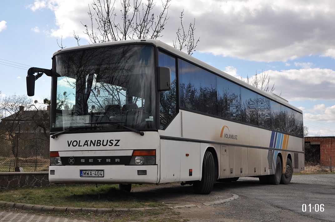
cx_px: 168
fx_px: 488
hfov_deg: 37.9
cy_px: 111
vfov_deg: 25.7
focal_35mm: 52
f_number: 6.3
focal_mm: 35
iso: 400
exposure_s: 1/1600
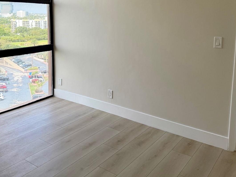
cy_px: 45
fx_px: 245
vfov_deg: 38.6
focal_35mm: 36
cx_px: 107
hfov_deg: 51.3
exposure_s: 1/708
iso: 100
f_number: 1.78
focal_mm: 6.76
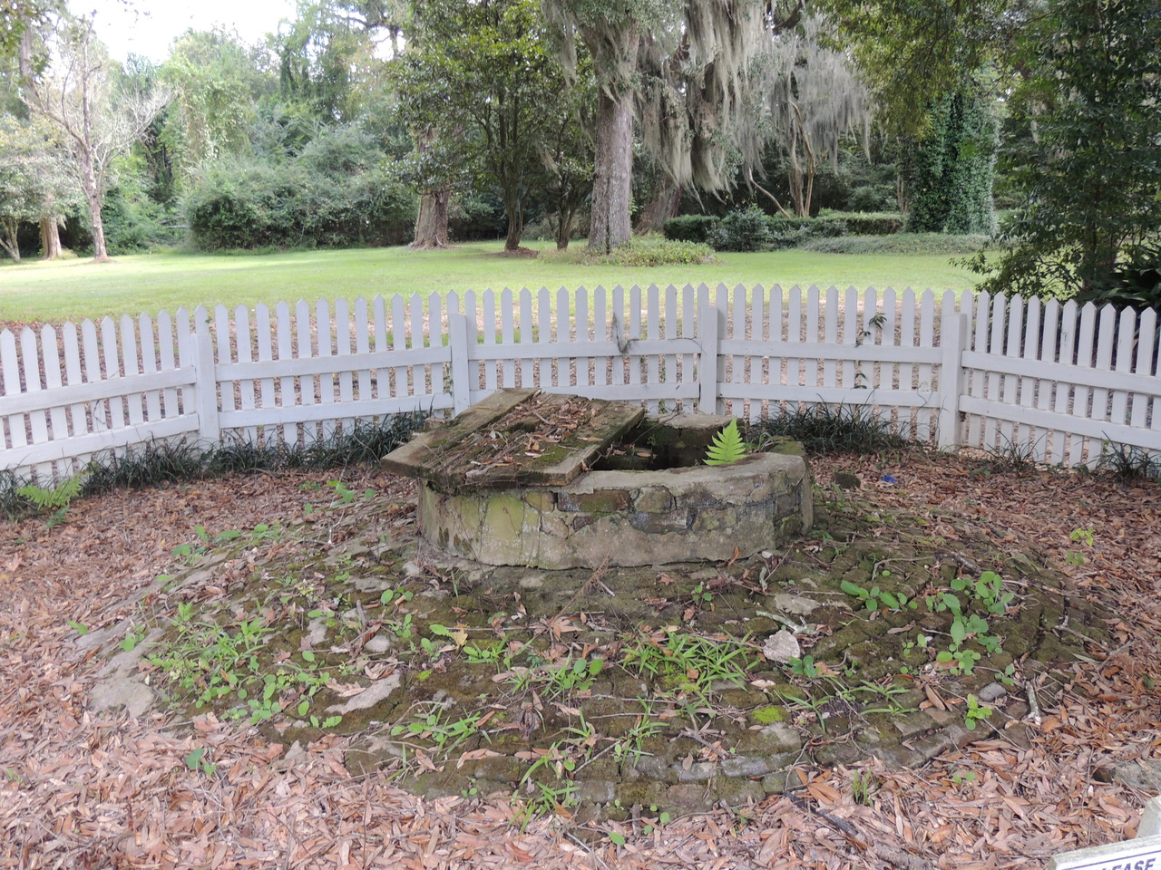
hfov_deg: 52.6
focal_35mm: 35
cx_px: 580
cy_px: 435
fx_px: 1174
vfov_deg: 40.7
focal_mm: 6.2
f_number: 3.3
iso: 110
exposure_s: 1/50
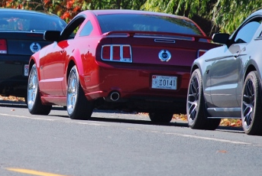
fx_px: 4586
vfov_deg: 2.2
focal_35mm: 629
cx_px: 27
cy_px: 44
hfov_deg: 3.3
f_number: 5.6
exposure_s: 1/500
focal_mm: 180
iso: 220
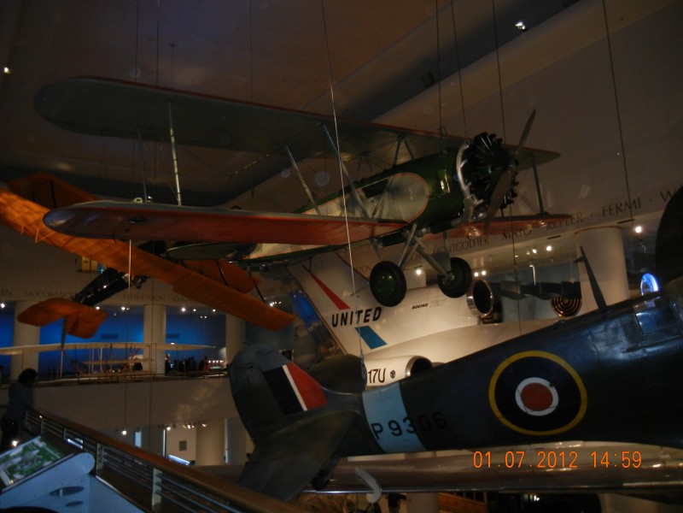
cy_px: 256
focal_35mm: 30
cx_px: 342
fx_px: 592
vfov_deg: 46.8
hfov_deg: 60.0
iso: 400
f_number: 3.5
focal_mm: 5.4
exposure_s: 1/30
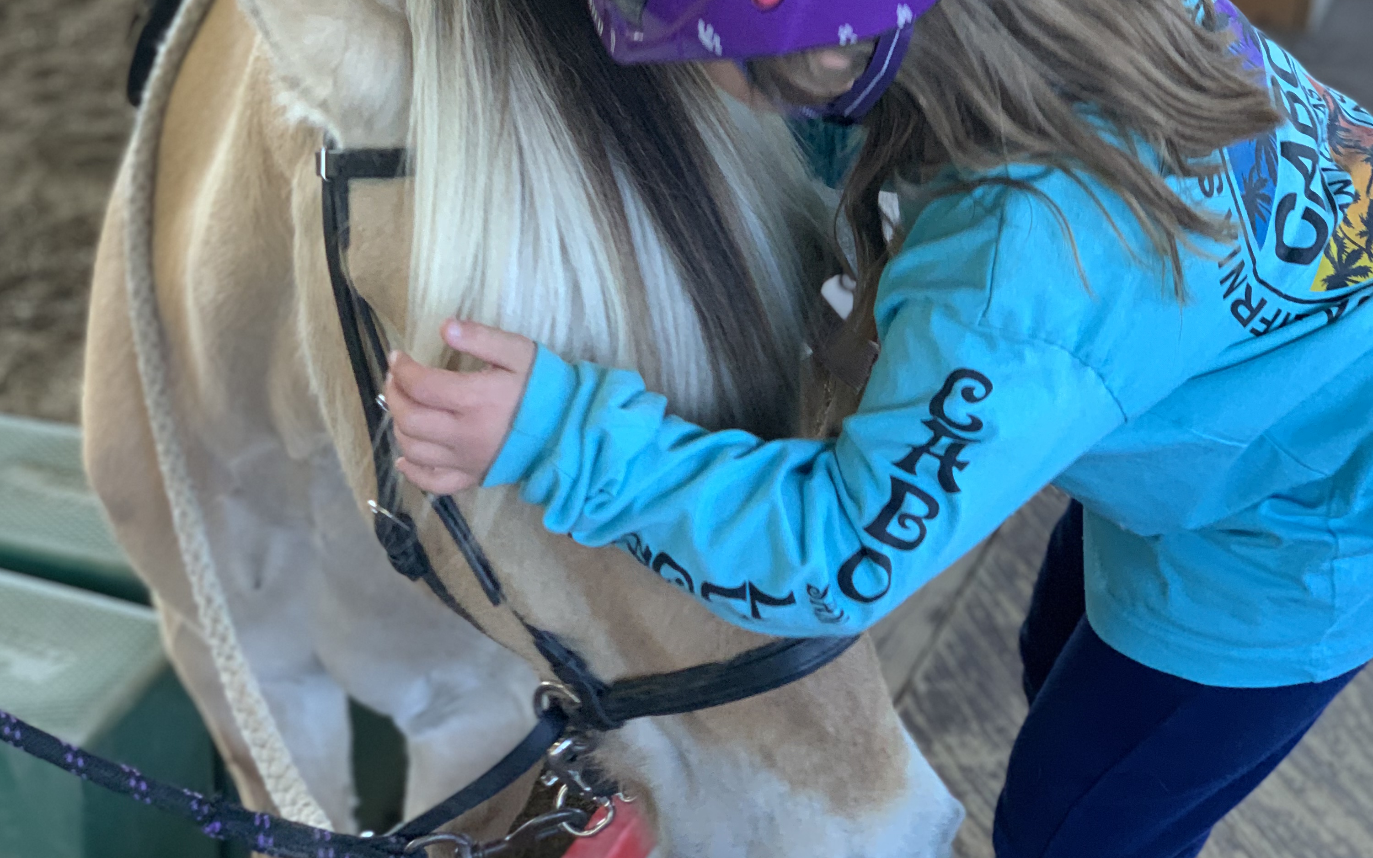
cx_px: 684
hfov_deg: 27.8
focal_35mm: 74
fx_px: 2769
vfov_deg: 17.5
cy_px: 183
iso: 125
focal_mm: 6
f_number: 2.4
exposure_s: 1/74
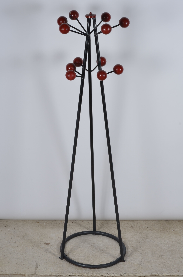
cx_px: 92
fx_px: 574
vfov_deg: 27.0
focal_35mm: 75
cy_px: 138
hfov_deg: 18.1
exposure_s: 1/125
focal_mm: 50
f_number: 11
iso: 100
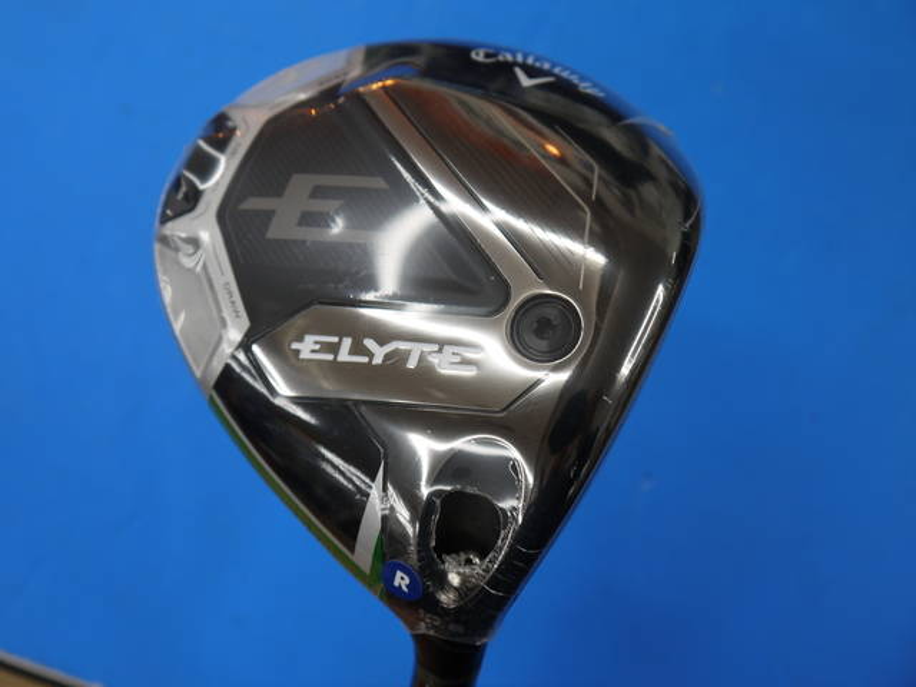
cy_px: 344
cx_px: 458
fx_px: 1217
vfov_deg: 31.5
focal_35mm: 46
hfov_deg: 41.2
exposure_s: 1/80
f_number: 4.4
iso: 160
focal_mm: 23
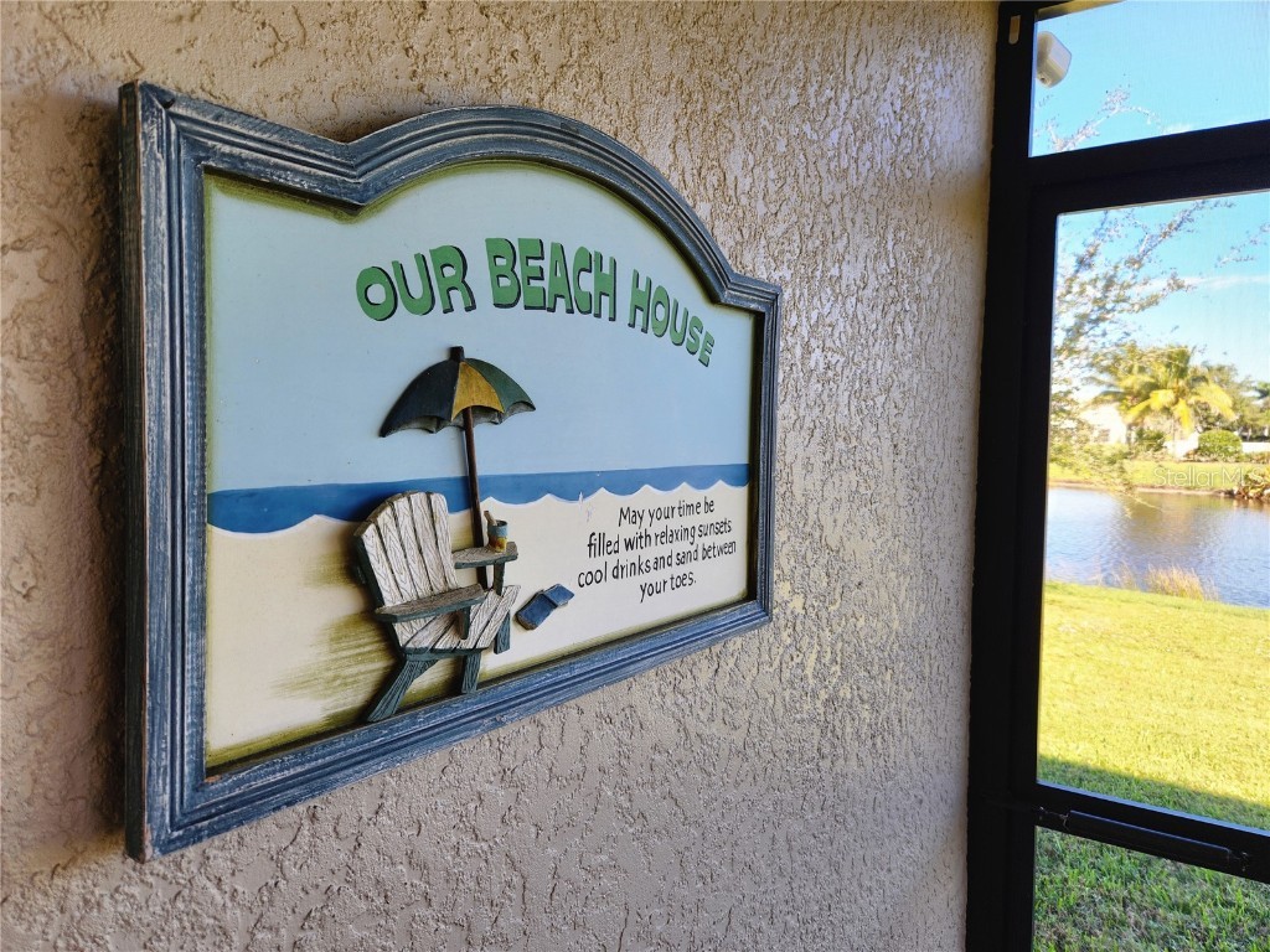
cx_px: 635
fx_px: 844
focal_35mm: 23
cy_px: 476
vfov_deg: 58.9
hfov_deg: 73.9
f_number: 1.8
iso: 20
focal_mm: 5.4
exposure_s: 1/171
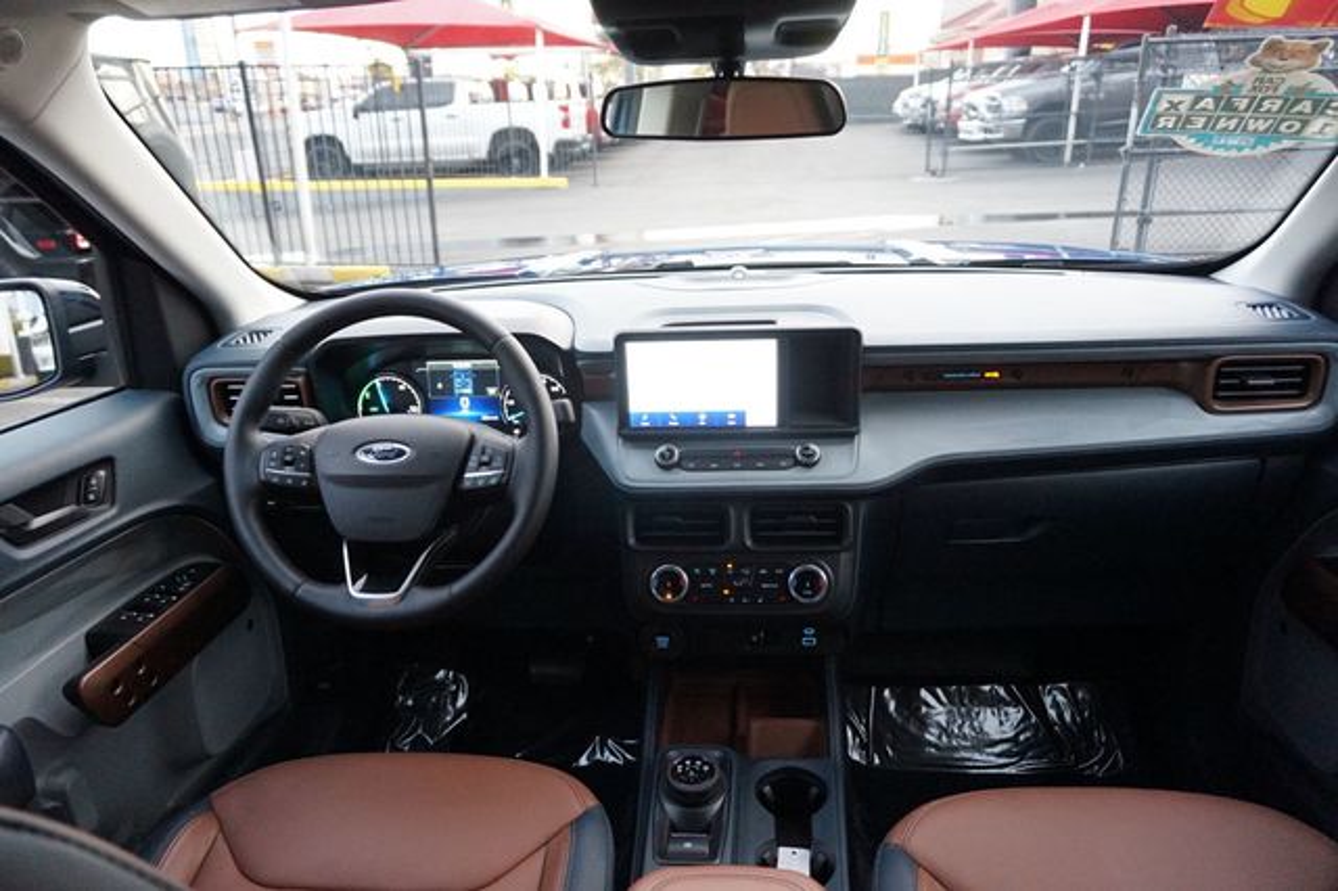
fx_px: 892
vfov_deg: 53.1
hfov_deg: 73.8
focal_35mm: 24
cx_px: 669
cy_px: 446
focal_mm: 16
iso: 2000
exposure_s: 1/160
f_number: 3.5
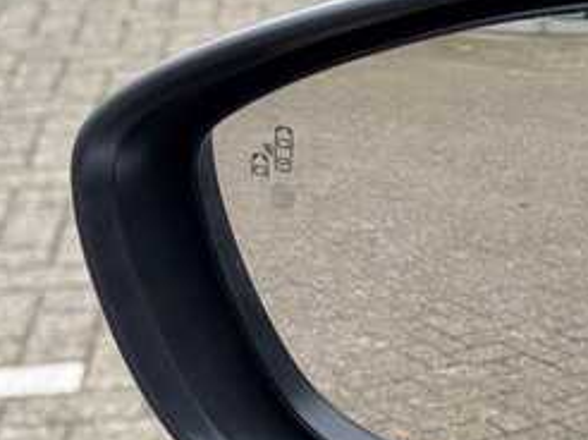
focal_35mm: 125
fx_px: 2121
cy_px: 316
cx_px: 523
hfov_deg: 15.6
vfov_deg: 11.8
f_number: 1.78
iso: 50
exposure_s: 1/189
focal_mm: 6.76
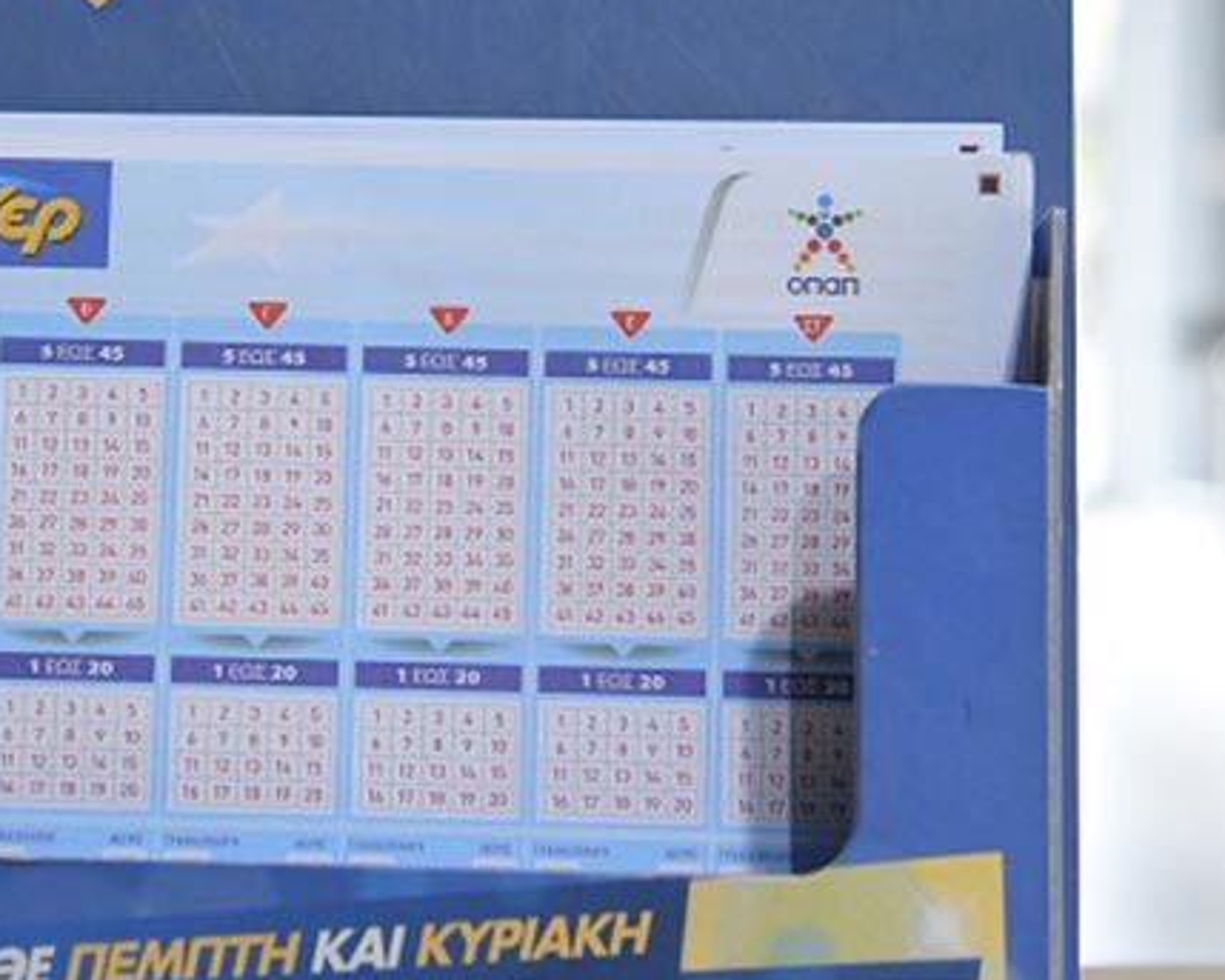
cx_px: 423
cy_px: 206
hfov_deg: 15.3
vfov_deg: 12.2
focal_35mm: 126
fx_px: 4567
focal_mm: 48
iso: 2000
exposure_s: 1/400
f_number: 4
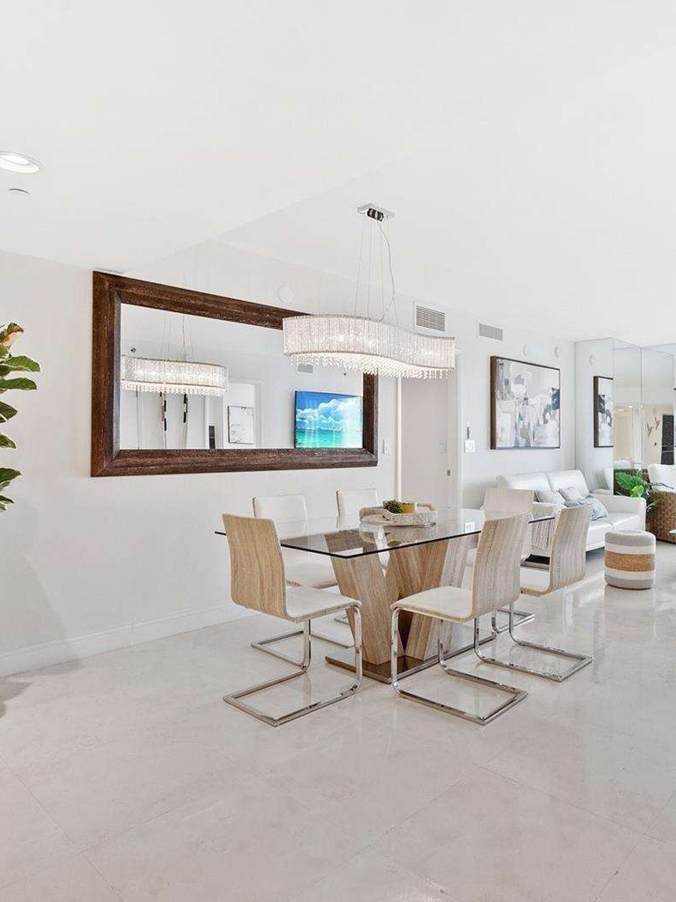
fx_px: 573
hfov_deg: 60.9
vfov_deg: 76.4
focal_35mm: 22
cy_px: 445
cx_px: 376
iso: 400
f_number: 8
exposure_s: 1/15
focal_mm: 10
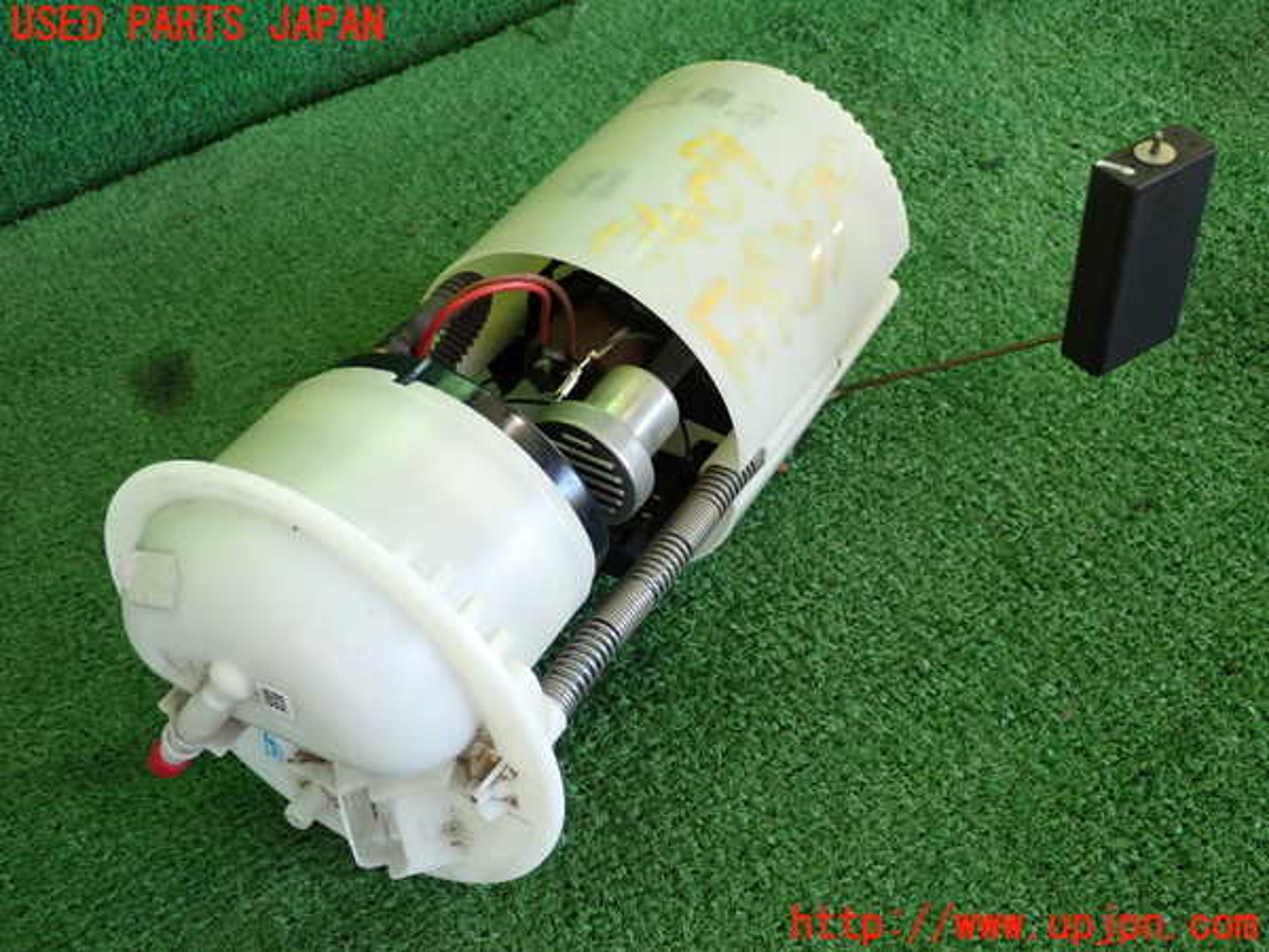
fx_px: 1503
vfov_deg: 35.1
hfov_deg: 45.8
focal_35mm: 41
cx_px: 634
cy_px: 476
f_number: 2.8
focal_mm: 7.31
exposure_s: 1/125
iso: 250
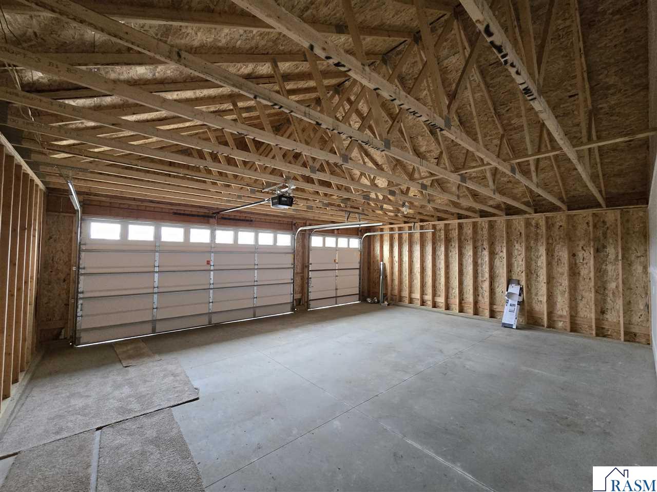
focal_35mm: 13
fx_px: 247
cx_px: 328
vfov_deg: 89.9
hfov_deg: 106.2
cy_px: 246
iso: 1000
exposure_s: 1/60
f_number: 2.2
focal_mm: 2.2
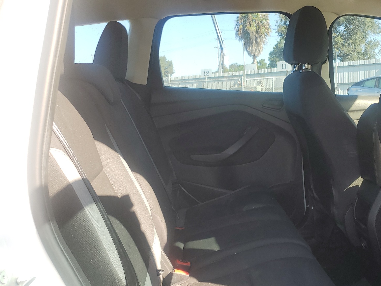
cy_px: 198
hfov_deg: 50.4
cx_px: 256
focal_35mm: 36
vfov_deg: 39.1
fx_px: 396
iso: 50
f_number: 1.5
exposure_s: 1/345
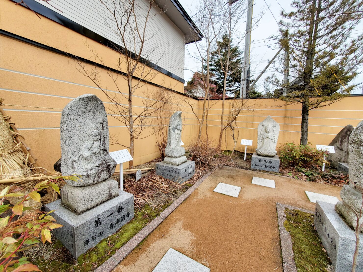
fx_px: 136
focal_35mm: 13
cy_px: 136
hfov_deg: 106.2
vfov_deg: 89.9
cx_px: 182
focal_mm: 1.8
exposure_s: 1/366
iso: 50
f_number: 2.2
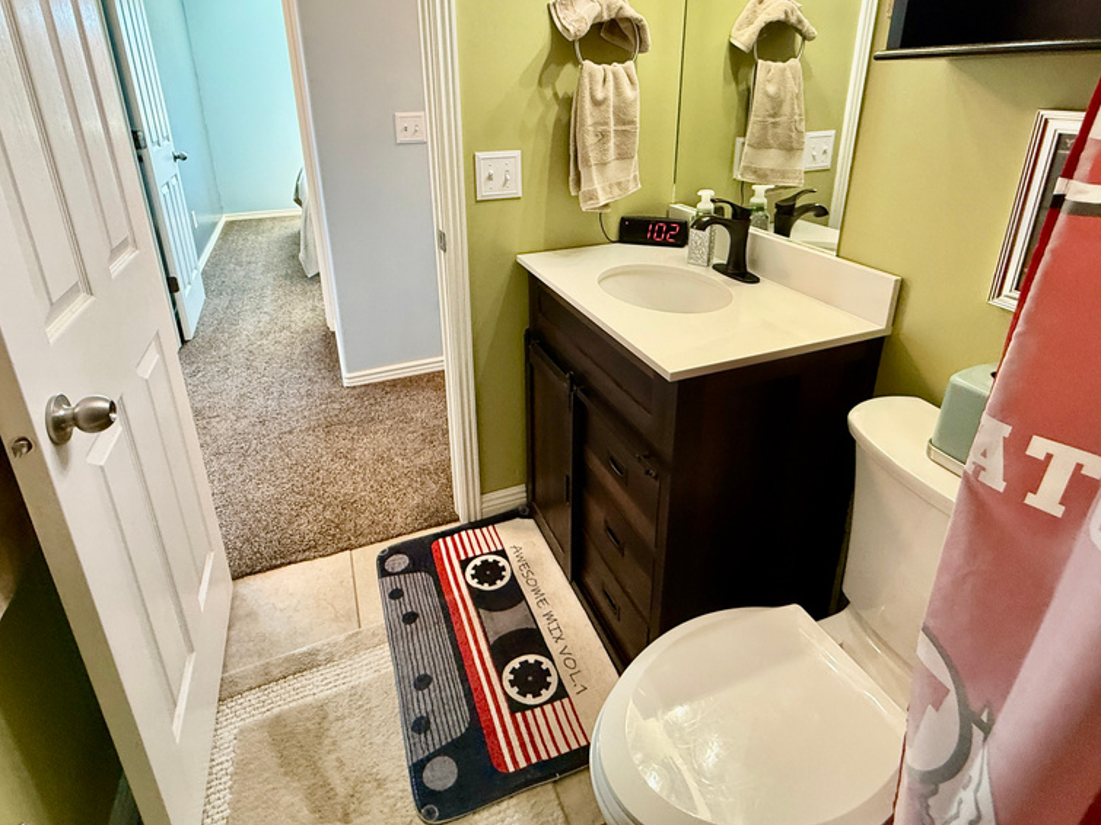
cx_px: 535
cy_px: 290
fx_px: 604
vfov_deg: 67.2
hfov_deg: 84.7
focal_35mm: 19
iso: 250
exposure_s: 1/60
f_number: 2.2
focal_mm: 2.22
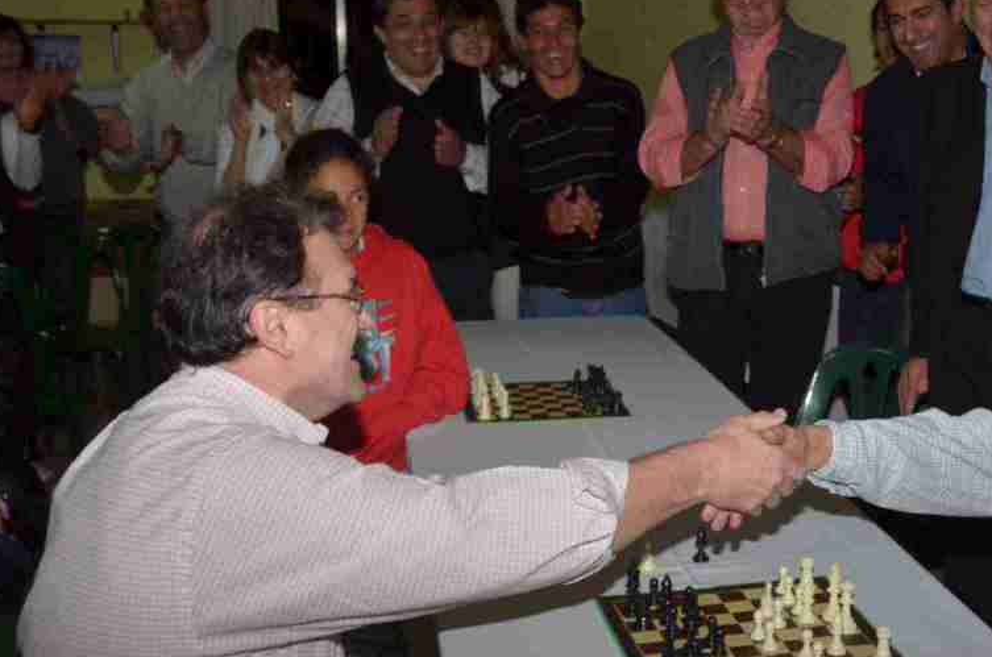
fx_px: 1485
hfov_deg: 36.2
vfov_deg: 25.0
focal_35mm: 54
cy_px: 341
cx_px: 719
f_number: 9
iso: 400
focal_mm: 22
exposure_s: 1/60
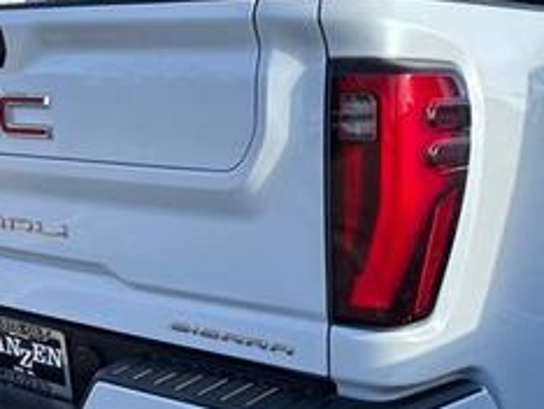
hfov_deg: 34.2
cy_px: 246
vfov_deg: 26.1
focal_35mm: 56
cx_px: 330
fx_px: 881
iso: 50
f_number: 1.5
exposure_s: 1/2045
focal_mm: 5.7
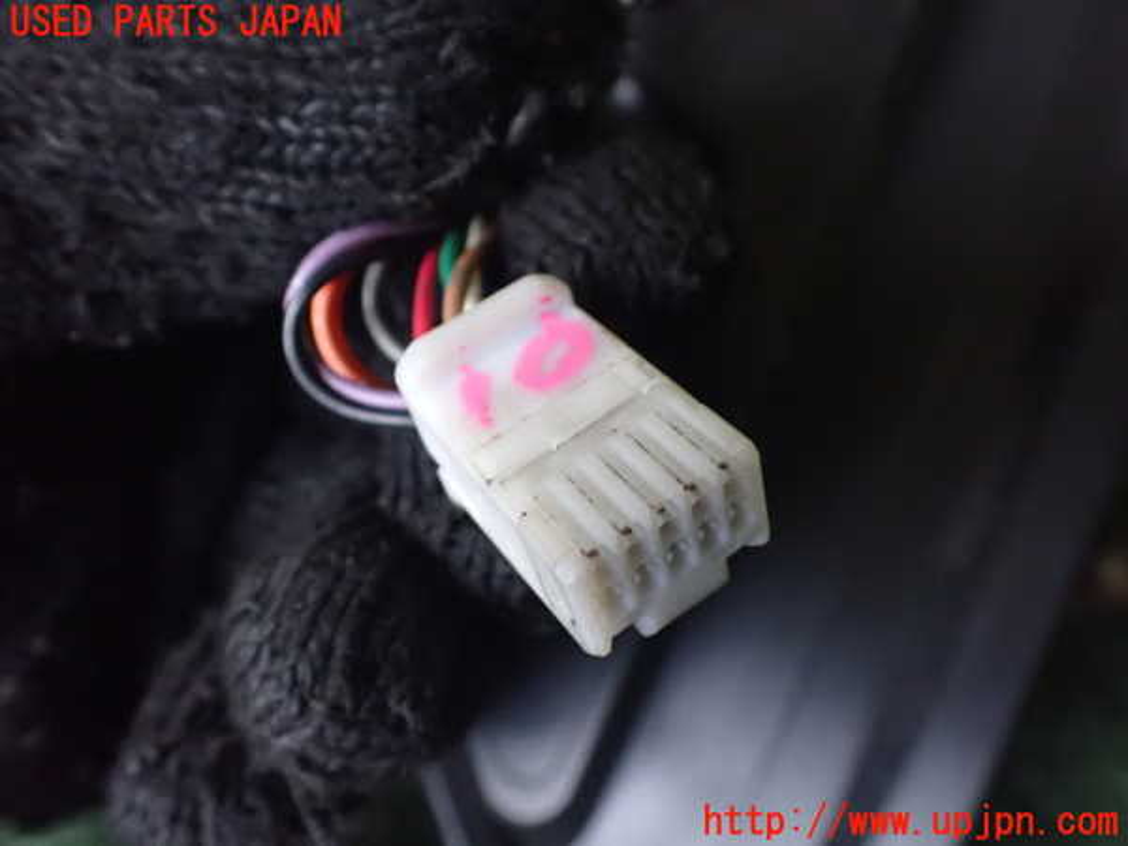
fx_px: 978
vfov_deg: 46.8
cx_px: 564
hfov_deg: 60.0
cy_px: 423
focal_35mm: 30
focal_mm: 5.4
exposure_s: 1/30
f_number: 2.3
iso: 1600
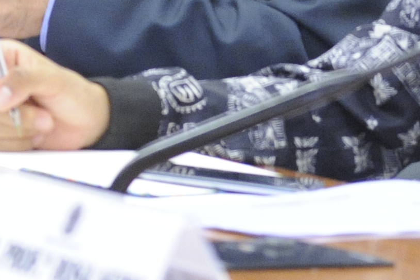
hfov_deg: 4.9
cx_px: 322
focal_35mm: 417
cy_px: 56
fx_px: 4862
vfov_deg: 3.3
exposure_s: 1/160
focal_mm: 80
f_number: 6.3
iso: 3200
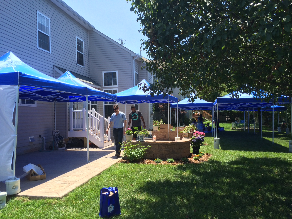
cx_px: 146
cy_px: 110
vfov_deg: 46.8
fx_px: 253
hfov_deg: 60.0
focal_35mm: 30
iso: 32
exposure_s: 1/912
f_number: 2.2
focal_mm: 4.12
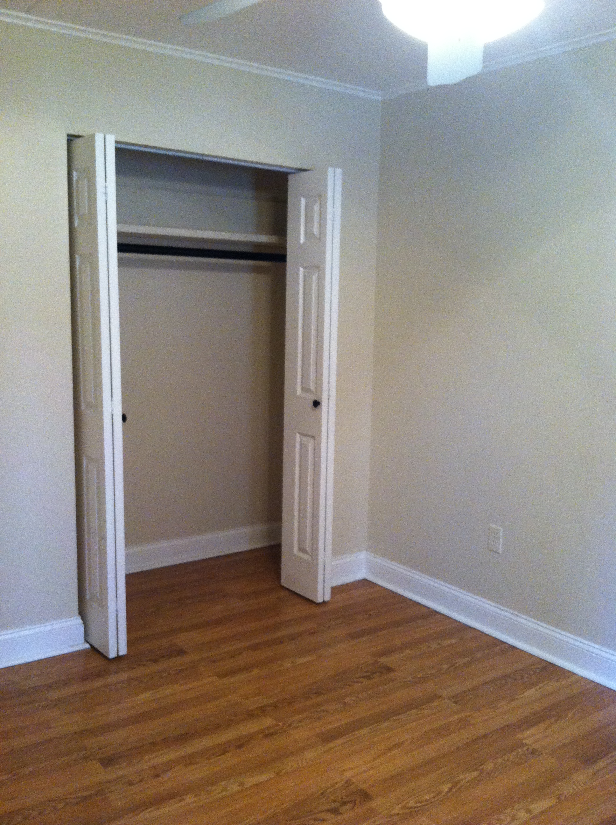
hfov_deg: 40.6
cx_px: 308
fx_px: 833
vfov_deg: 52.7
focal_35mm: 35
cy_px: 412
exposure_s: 1/17
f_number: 2.8
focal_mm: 3.85
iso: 250
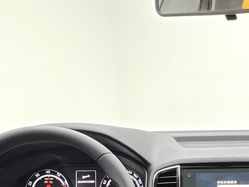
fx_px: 367
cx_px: 238
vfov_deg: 24.0
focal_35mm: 51
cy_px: 261
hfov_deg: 34.7
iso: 50
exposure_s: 1/40
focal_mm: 1.57
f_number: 1.8
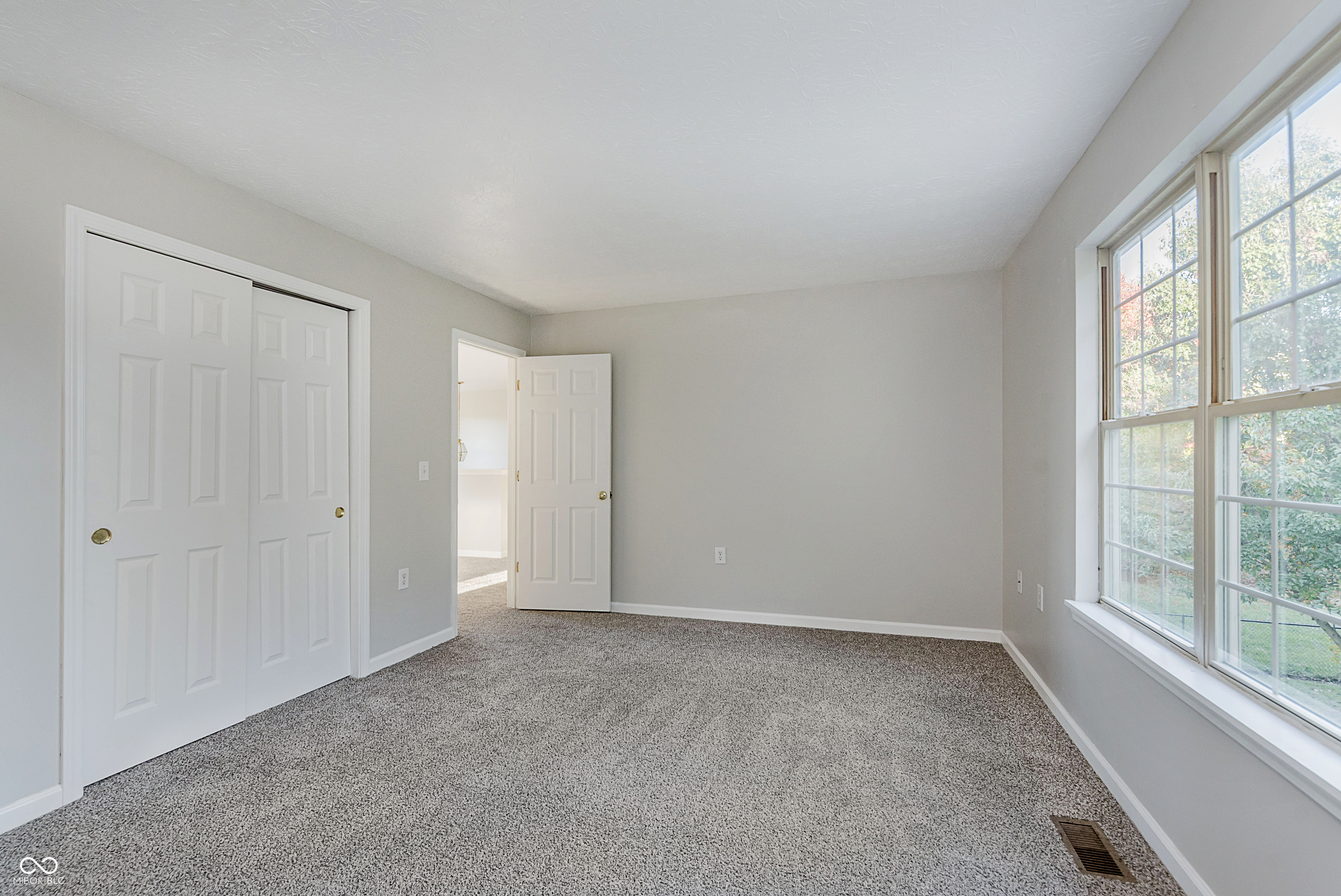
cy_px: 448
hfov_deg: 100.4
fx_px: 559
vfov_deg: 77.4
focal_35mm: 15
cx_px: 670
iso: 320
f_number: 5.6
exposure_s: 1/50
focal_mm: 15
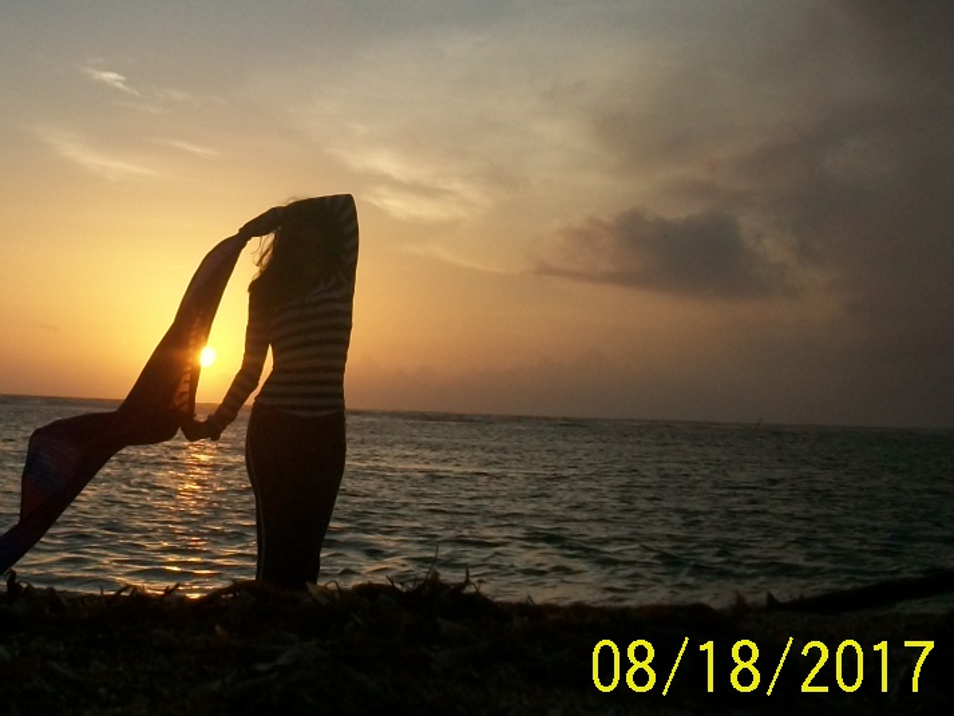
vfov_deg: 23.7
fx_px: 1681
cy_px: 161
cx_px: 166
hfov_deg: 30.7
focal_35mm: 61
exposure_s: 1/1250
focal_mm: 5.7
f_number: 5.5
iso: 80
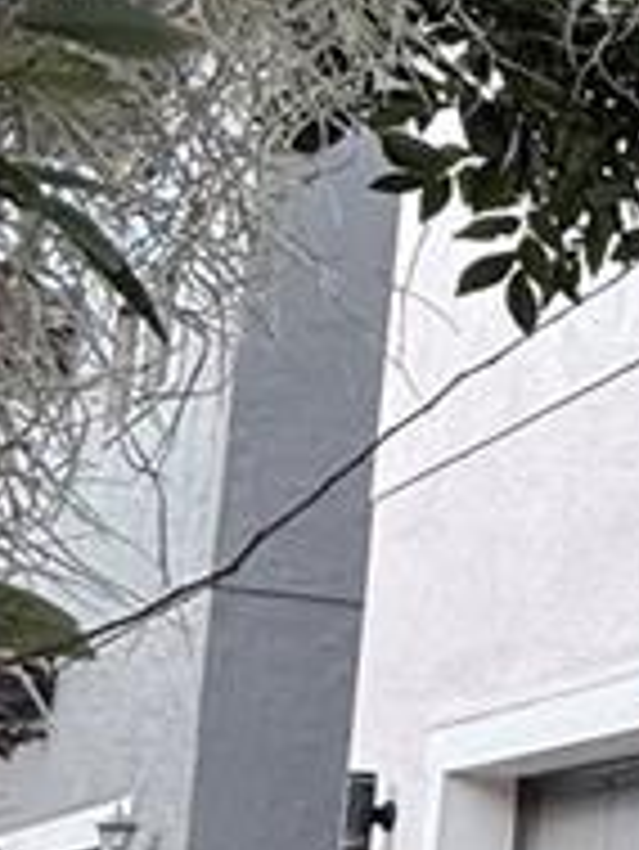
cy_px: 765
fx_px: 2188
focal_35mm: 89
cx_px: 2012
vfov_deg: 21.5
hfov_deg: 10.5
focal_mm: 2.22
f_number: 2.2
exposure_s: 1/262
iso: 50
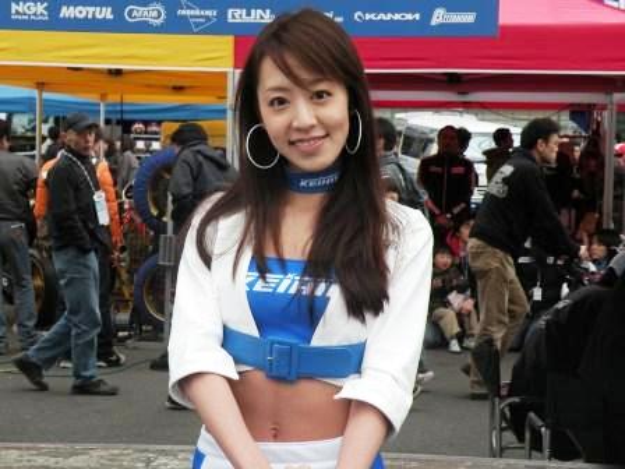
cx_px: 312
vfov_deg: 15.9
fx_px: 1679
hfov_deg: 21.1
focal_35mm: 93
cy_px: 234
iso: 64
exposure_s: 1/110
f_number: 4
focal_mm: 16.4
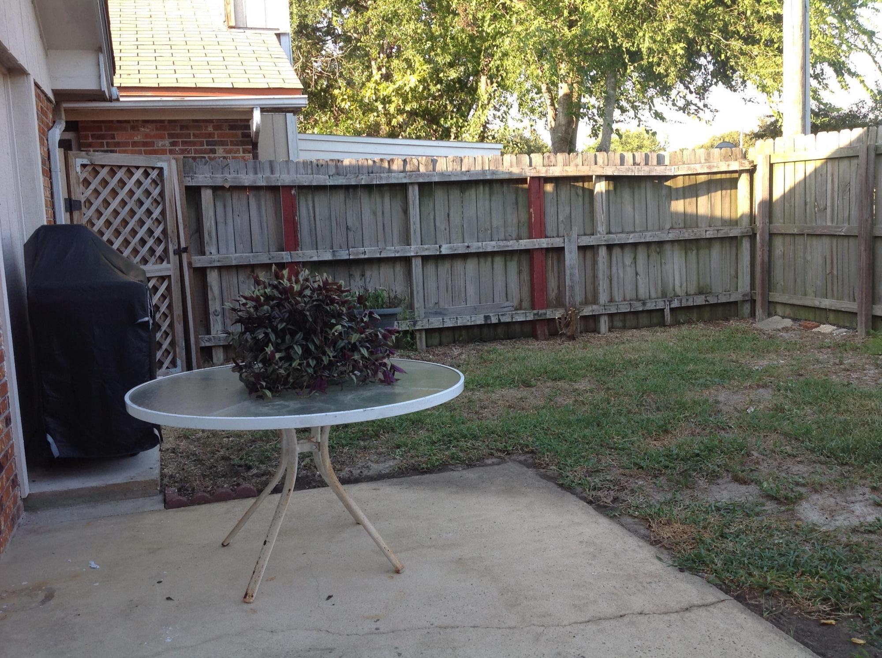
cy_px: 329
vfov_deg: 40.6
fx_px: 890
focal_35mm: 35
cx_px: 441
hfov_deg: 52.7
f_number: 2.4
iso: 50
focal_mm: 4.28
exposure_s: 1/176
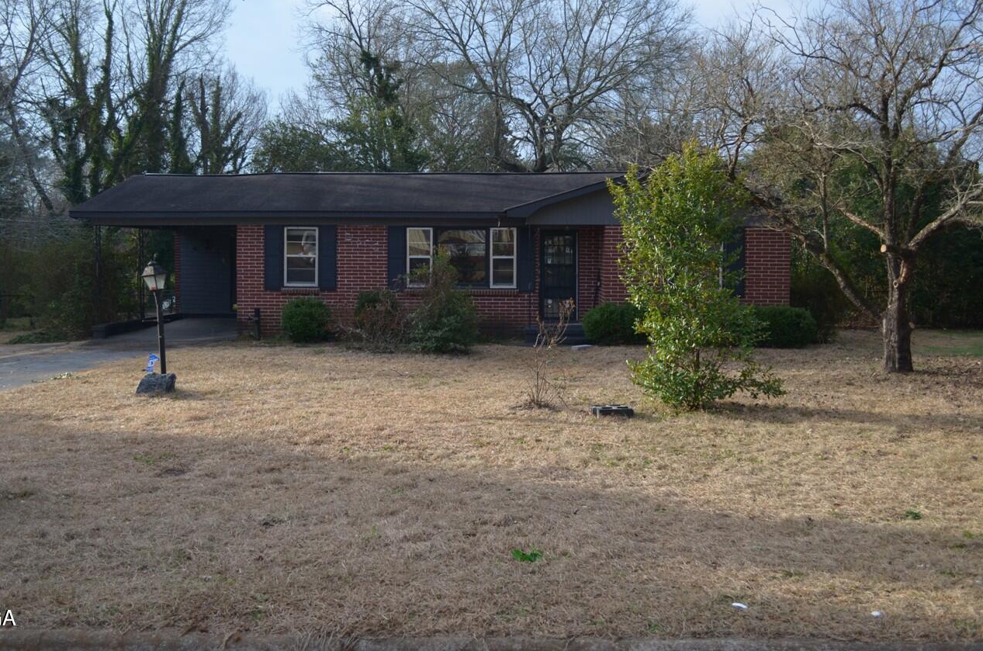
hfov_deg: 54.5
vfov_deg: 37.6
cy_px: 273
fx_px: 954
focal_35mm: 35
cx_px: 448
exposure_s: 1/500
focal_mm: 20
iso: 125
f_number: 3.8
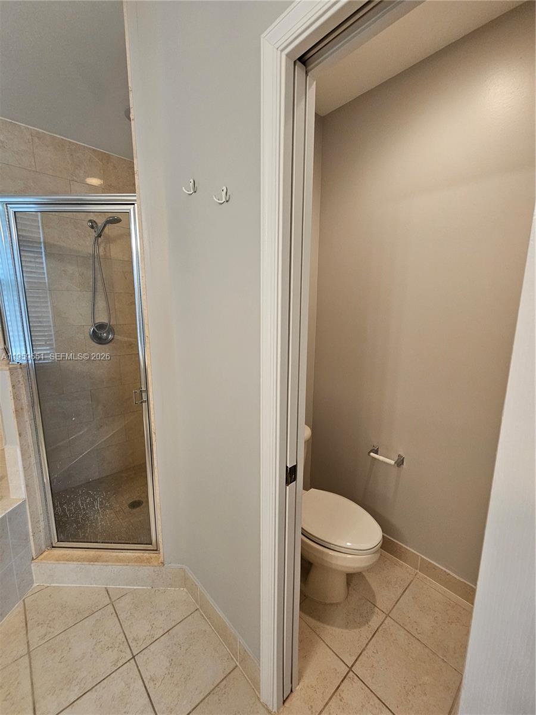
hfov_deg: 89.9
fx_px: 268
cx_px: 268
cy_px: 358
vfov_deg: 106.2
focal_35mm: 13
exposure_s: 1/40
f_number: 2.2
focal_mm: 2.2
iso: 320
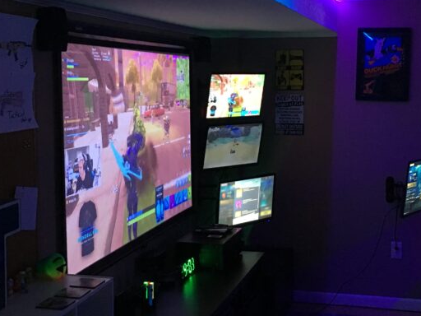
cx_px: 219
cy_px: 132
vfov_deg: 25.2
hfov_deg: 33.2
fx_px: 705
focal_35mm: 58
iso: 250
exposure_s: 1/15
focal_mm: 4.15
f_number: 2.2
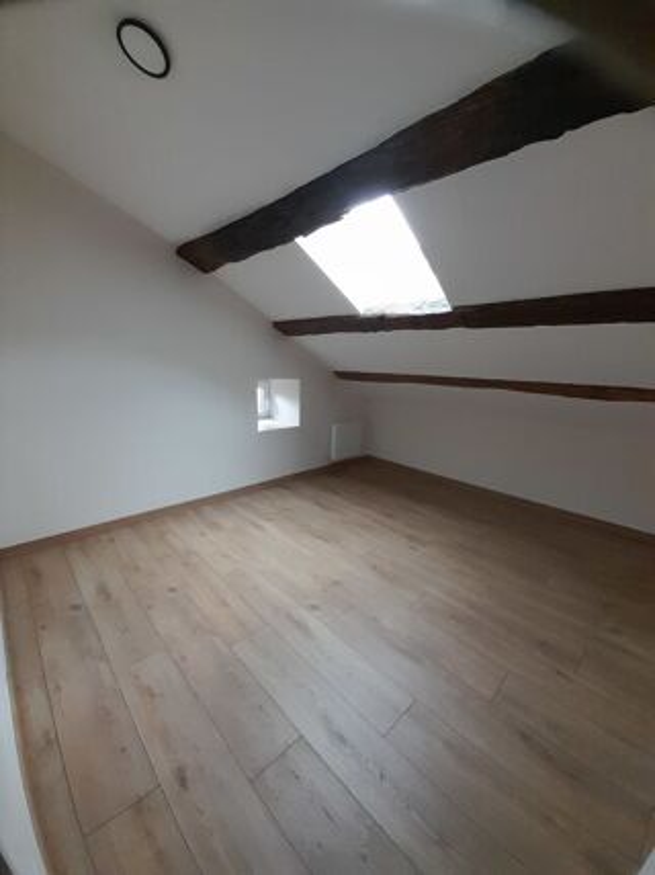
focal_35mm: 13
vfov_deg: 106.2
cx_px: 328
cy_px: 438
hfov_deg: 89.9
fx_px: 328
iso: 250
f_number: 2.2
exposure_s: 1/25
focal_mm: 1.13
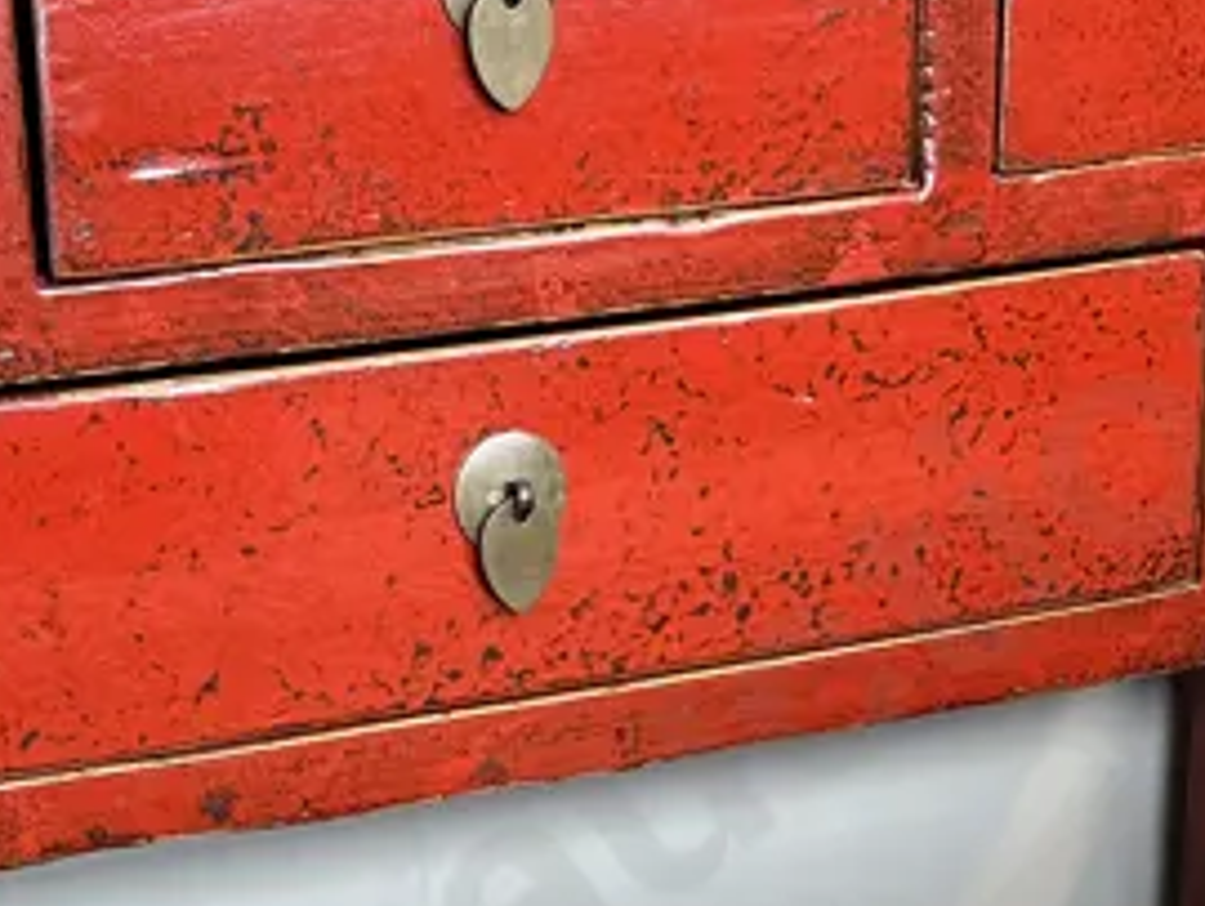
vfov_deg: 15.7
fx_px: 3171
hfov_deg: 21.4
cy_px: 1044
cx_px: 344
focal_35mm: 91
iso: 160
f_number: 1.78
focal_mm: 6.86
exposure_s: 1/50
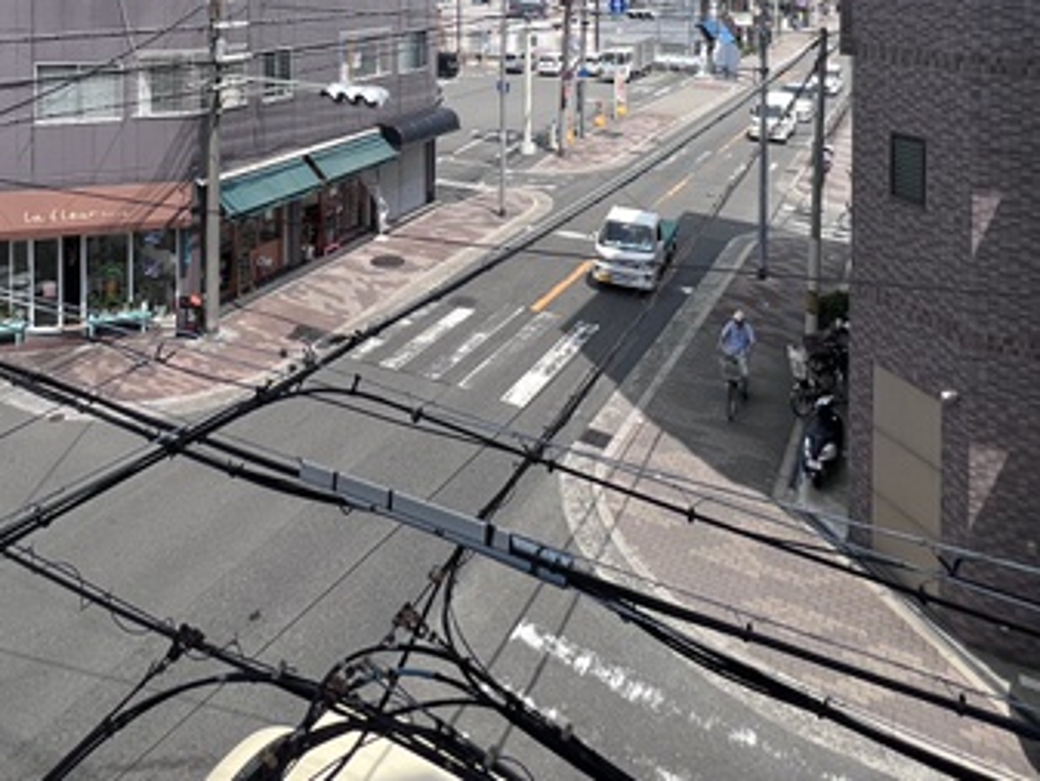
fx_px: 811
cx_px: 426
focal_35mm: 27
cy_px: -26
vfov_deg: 43.0
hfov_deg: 64.8
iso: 32
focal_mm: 1.57
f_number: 1.8
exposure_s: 1/2137
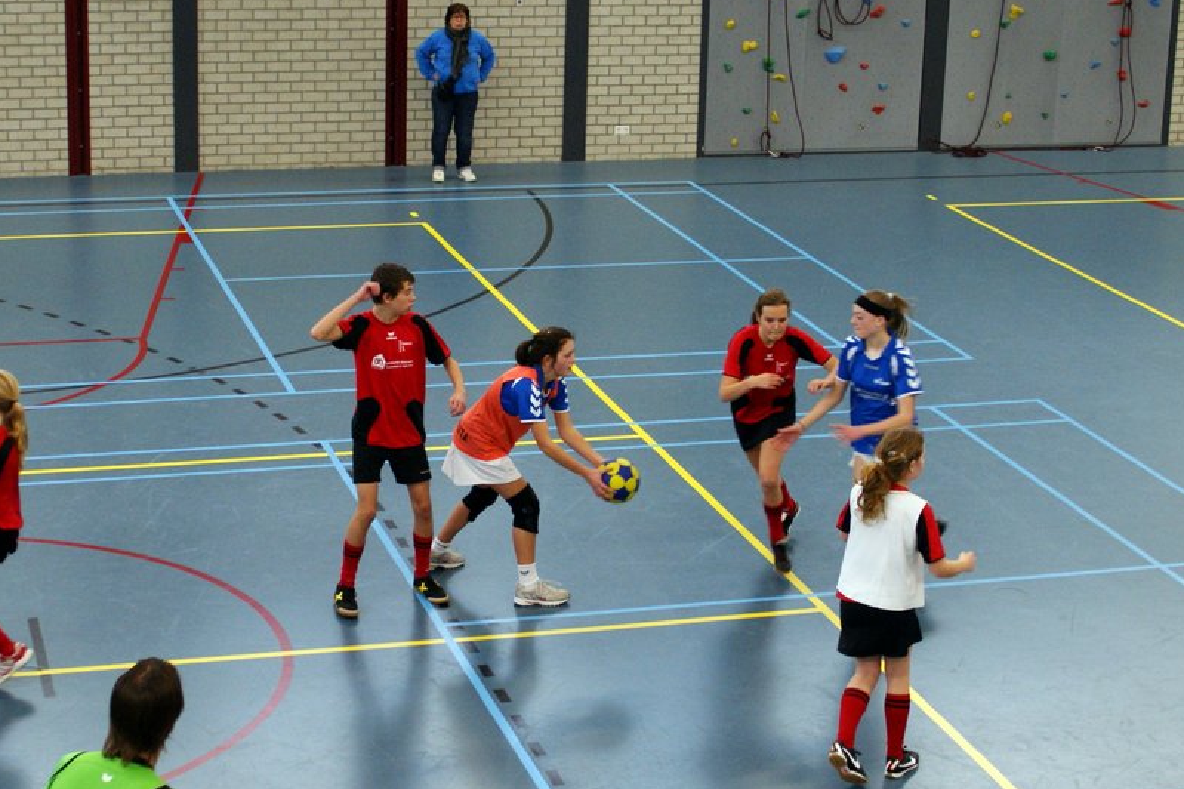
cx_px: 503
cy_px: 439
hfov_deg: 31.8
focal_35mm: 63
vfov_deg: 21.6
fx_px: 2071
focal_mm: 28
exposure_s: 1/125
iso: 400
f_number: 3.2
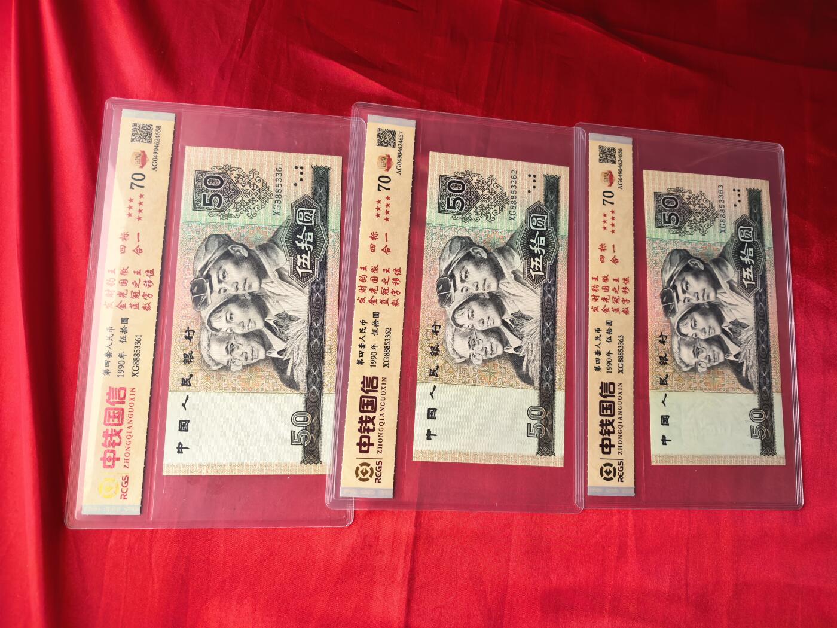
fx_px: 580
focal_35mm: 24
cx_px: 418
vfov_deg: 56.8
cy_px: 314
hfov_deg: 71.6
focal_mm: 6.98
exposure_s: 1/145
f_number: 2
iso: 50
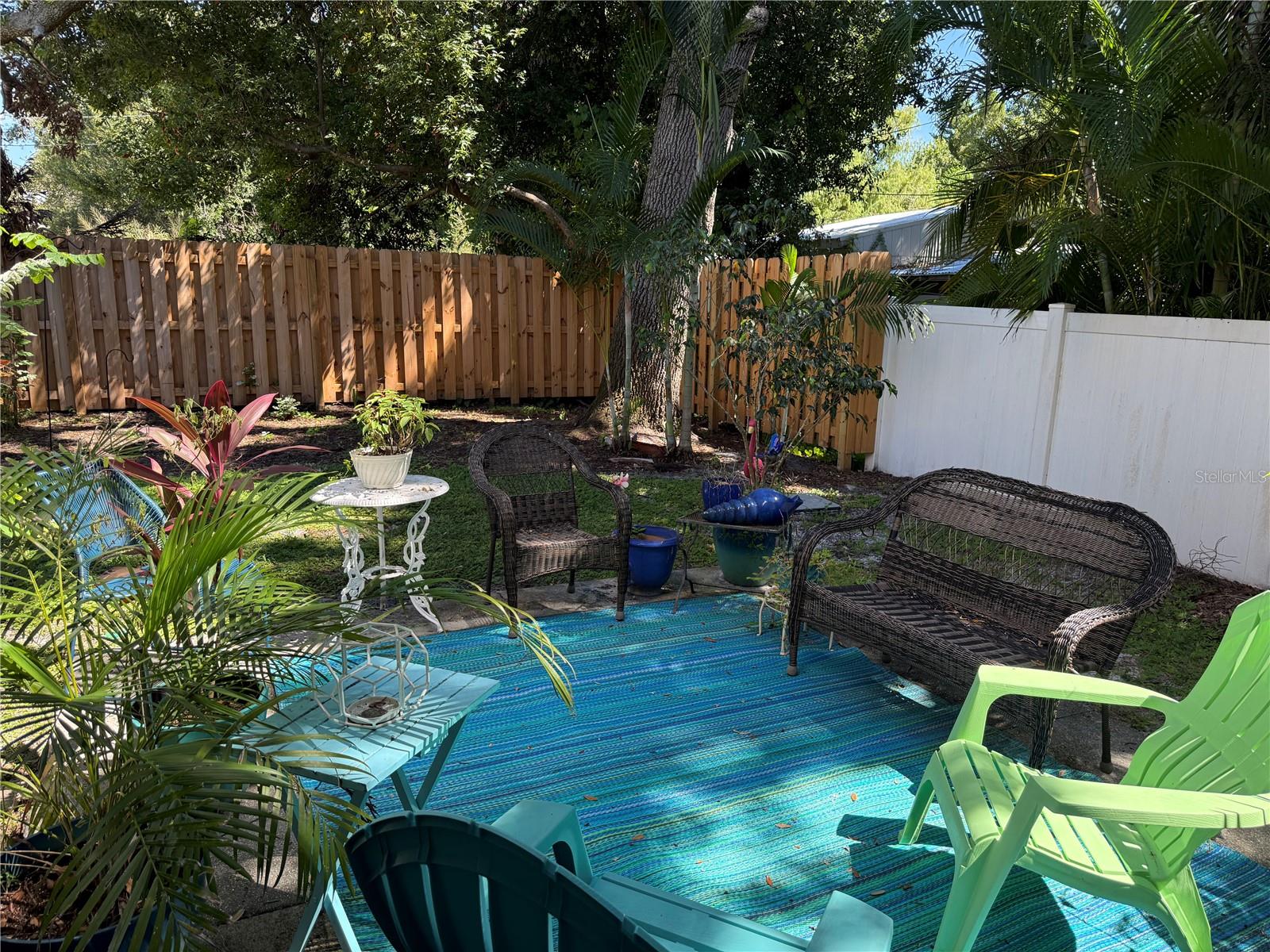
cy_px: 476
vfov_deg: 56.8
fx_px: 881
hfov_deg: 71.6
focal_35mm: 24
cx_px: 635
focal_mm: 6.76
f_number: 1.78
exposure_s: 1/571
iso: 100
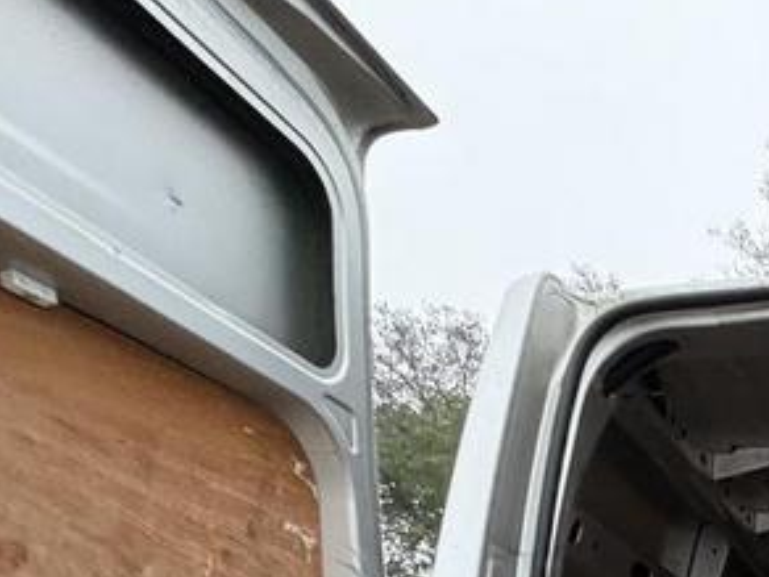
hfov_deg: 31.4
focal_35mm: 43
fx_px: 955
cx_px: 1048
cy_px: 819
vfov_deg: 26.4
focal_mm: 2.22
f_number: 2.2
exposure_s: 1/60
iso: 400
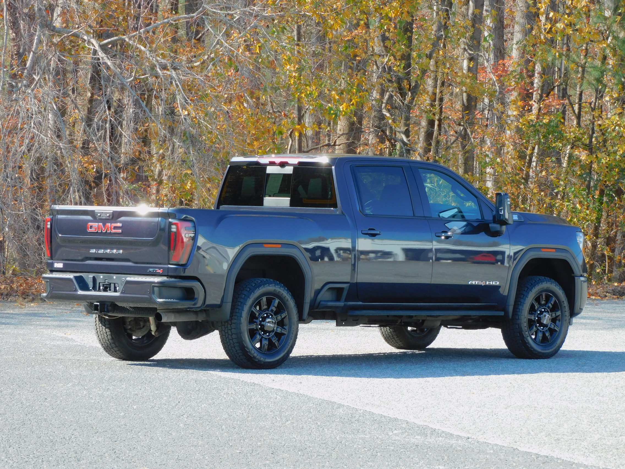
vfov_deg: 8.2
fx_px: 3250
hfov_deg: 11.0
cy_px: 234
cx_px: 312
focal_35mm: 180
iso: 125
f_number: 5.3
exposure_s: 1/125
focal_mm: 32.2
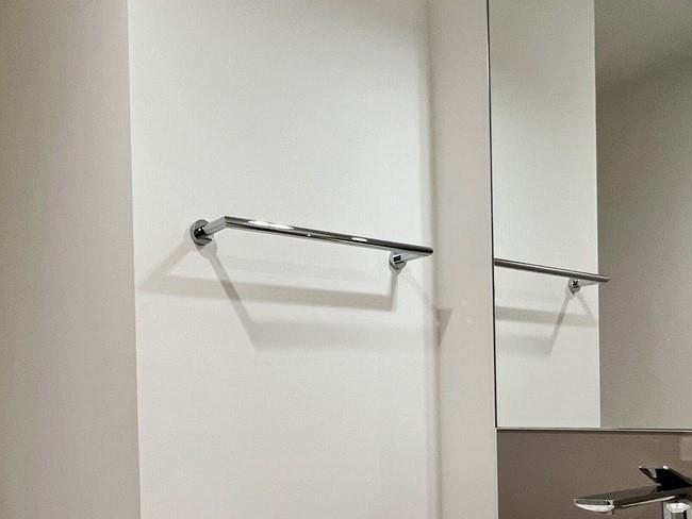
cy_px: 425
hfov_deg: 55.7
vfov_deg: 42.0
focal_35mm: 32
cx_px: 237
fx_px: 640
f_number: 1.8
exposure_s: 1/120
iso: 125
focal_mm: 1.57
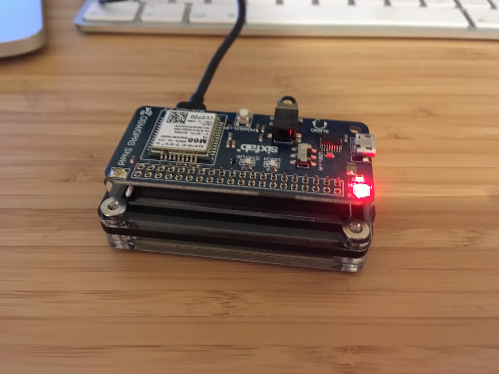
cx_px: 250
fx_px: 418
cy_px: 187
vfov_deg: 48.2
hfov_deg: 61.7
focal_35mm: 29
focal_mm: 4.15
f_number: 2.2
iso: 500
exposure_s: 1/17
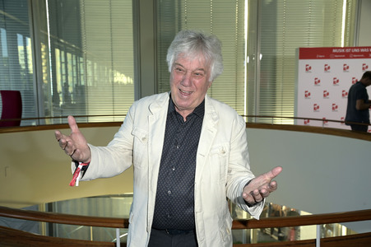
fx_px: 350
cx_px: 186
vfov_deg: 38.8
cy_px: 124
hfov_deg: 55.8
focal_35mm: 34
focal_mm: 34
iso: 500
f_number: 5.6
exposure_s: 1/125
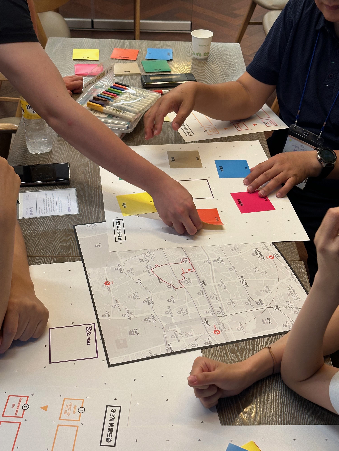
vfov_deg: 39.7
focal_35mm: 48
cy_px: 226
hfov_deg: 30.3
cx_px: 170
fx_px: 627
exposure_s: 1/60
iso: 80
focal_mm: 6.86
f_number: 1.78
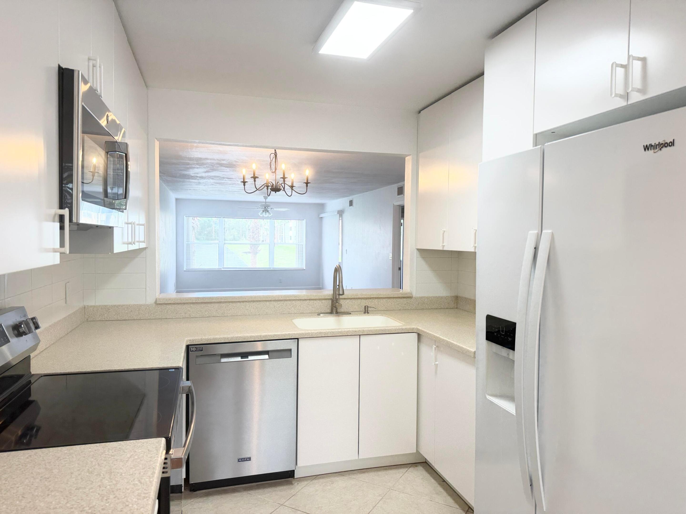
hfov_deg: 71.6
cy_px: 257
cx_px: 343
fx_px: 476
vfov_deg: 56.8
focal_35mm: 24
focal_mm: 6.76
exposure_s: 1/120
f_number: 1.78
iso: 100
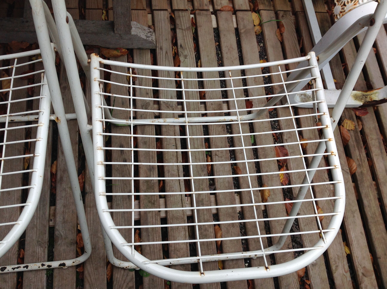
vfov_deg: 40.6
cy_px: 144
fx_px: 391
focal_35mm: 35
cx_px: 194
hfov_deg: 52.7
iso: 50
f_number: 2.4
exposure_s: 1/277
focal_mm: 4.28
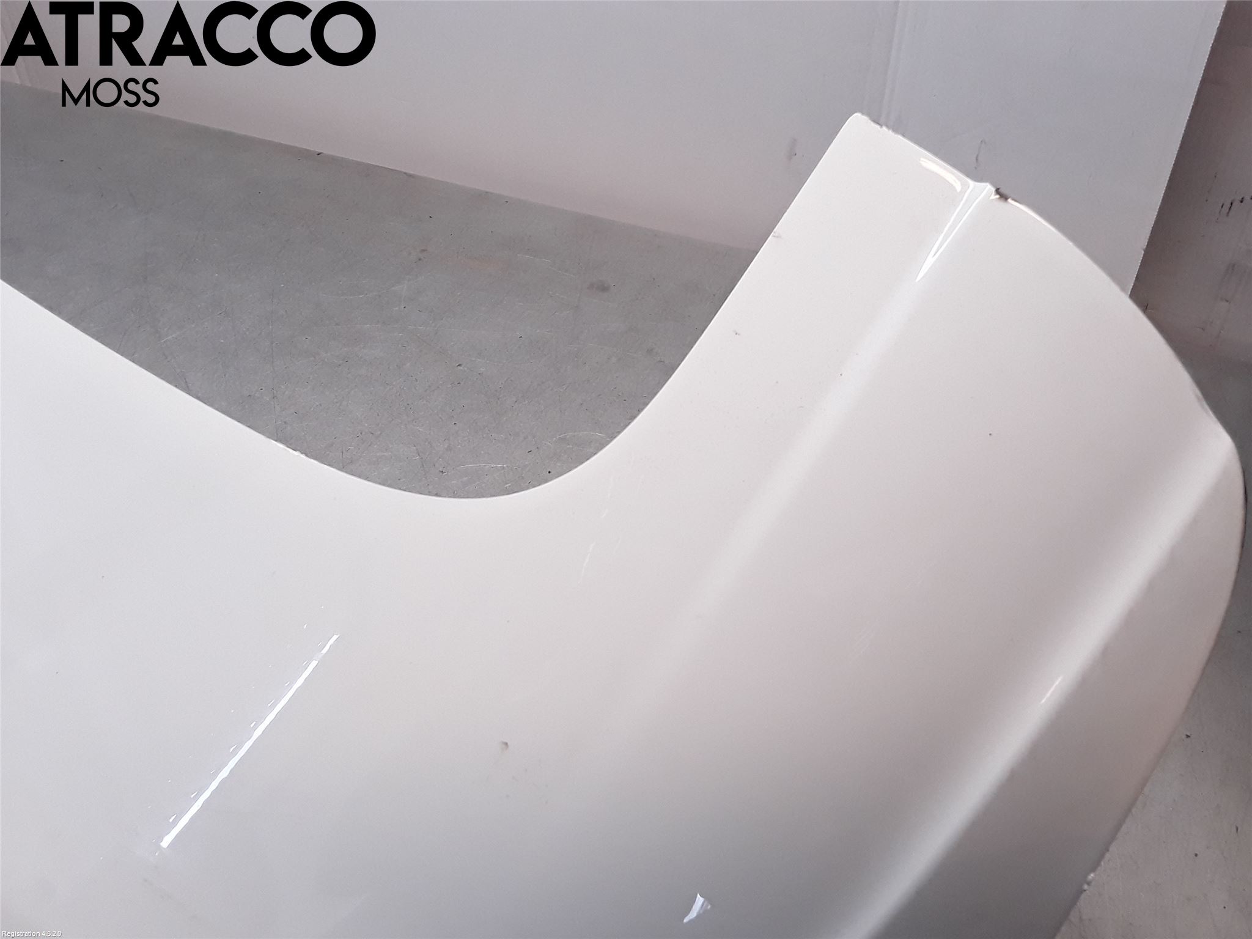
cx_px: 626
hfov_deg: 63.4
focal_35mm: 28
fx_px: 1013
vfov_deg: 49.7
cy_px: 470
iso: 100
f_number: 1.9
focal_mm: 2.91
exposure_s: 1/204
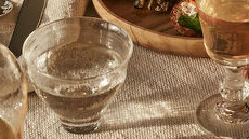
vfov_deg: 7.9
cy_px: -130
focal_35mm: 146
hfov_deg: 14.7
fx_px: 963
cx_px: 154
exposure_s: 1/125
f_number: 18
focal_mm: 40
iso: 500
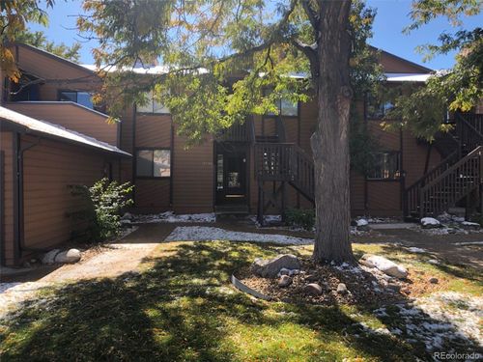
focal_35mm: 28
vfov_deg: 49.7
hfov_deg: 63.4
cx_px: 242
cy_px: 181
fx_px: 391
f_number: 1.8
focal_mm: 3.99
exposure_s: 1/422
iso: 20
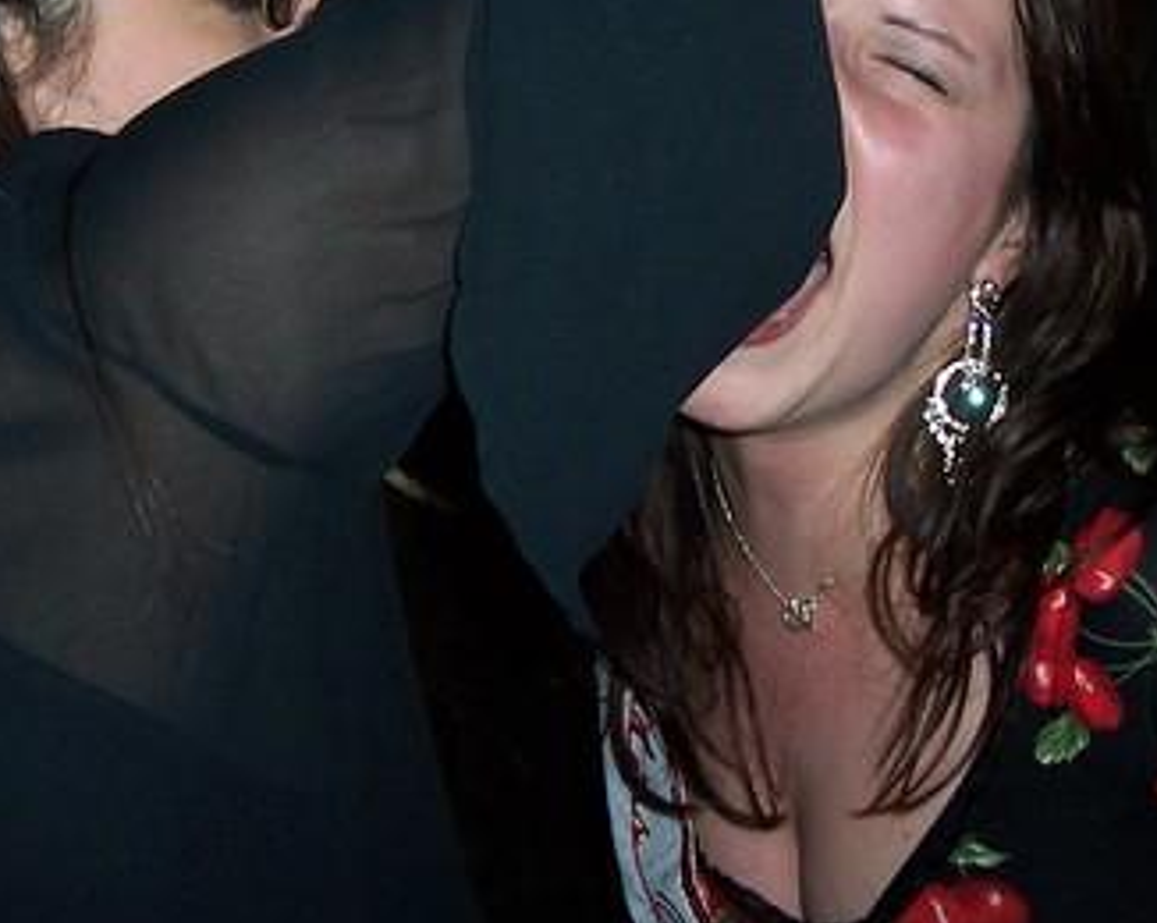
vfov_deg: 21.4
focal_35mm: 71
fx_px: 2428
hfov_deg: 26.6
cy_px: 309
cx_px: 777
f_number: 2.8
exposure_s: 1/60
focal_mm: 5.6
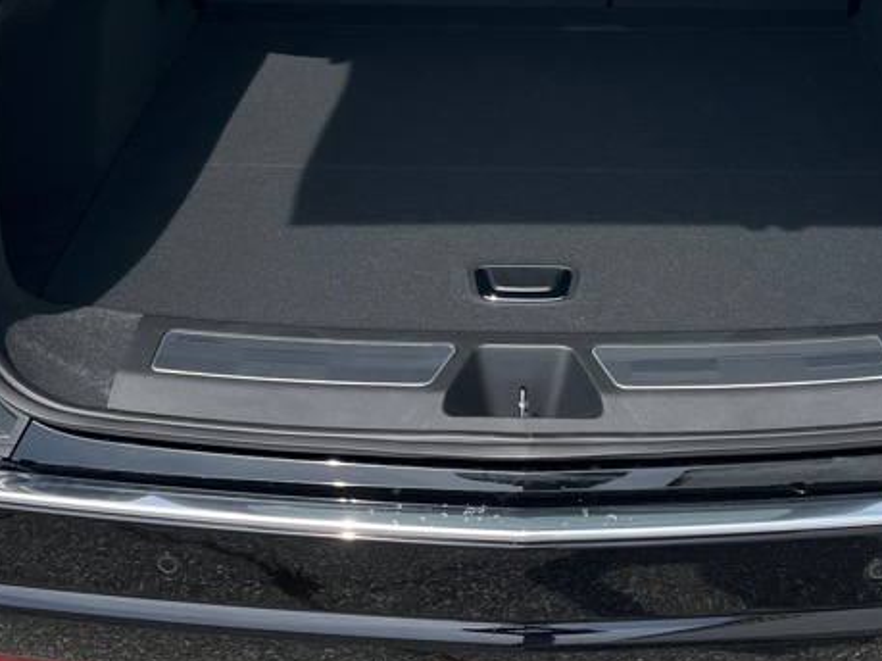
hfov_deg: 33.1
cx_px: 540
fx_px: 1477
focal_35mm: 58
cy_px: 117
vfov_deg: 24.7
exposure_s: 1/3311
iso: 50
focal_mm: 5.1
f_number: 1.6
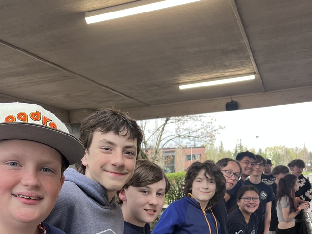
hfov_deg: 45.7
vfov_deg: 32.8
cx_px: 167
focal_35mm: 41
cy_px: 223
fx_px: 370
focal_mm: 5.1
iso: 80
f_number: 1.6
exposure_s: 1/122
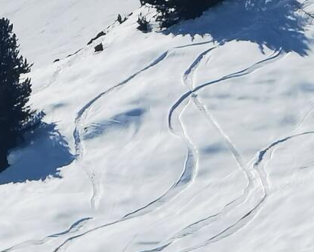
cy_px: -10
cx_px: -50
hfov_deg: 3.1
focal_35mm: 616
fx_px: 5725
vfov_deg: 2.5
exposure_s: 1/2146
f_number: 3.4
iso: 50
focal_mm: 14.46
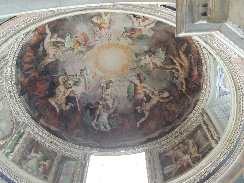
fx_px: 247
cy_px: 92
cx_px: 122
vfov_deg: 40.7
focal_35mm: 35
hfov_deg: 52.6
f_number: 3.2
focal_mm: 6.3
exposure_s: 1/30
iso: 500
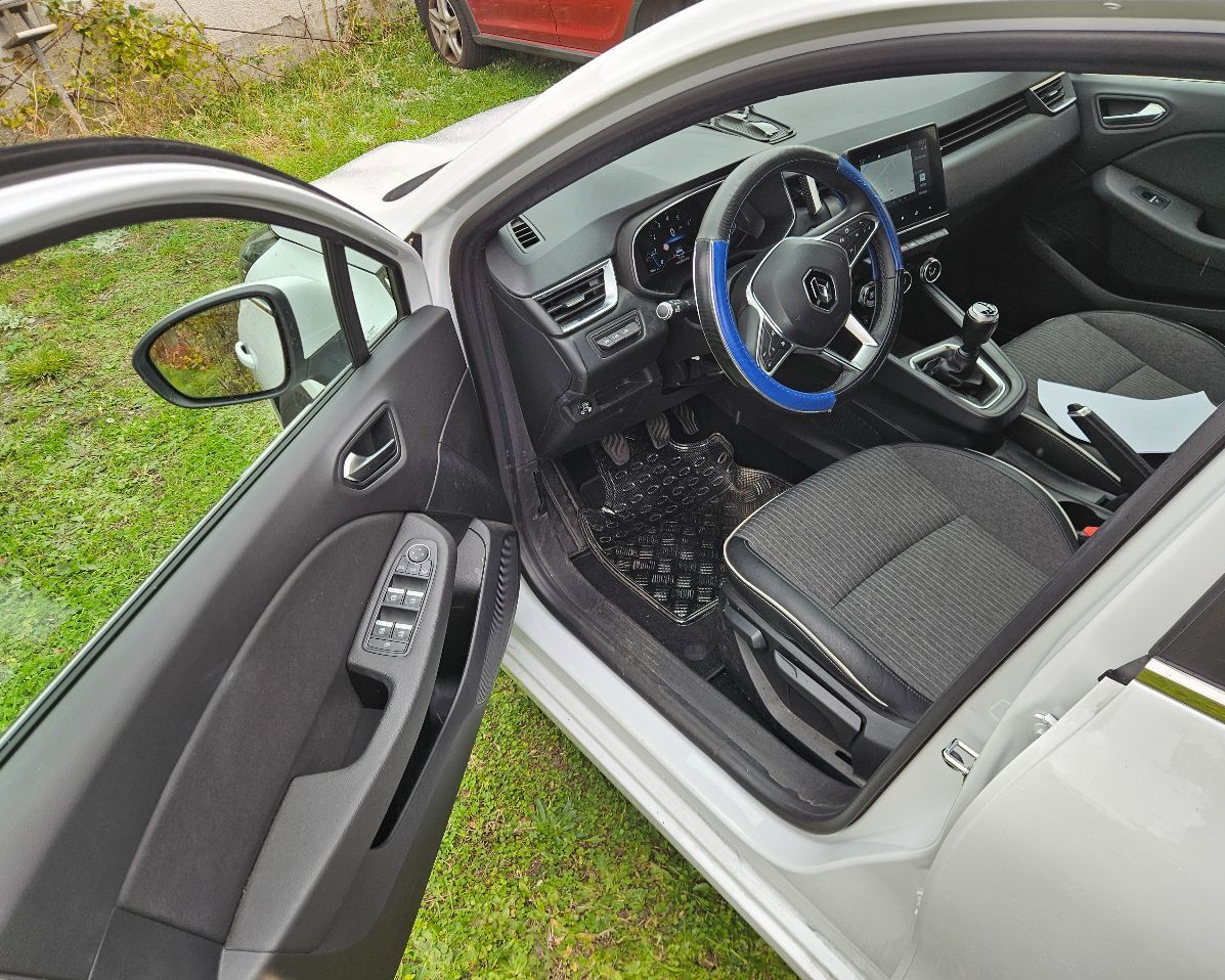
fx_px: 870
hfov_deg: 70.2
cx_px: 648
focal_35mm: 24
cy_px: 490
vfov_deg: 58.8
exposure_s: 1/190
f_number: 1.8
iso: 50
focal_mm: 5.4
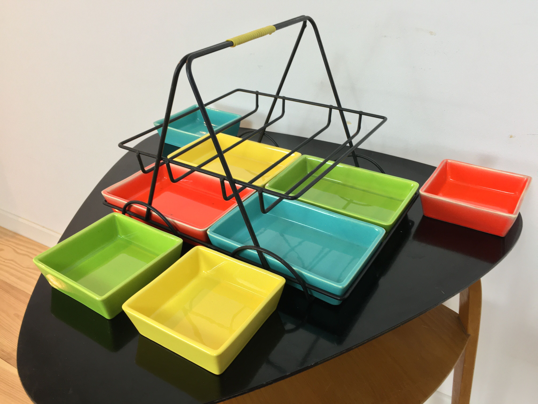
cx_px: 269
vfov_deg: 48.2
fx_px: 451
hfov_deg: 61.7
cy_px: 202
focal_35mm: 29
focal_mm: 4.15
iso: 50
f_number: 2.2
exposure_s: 1/33
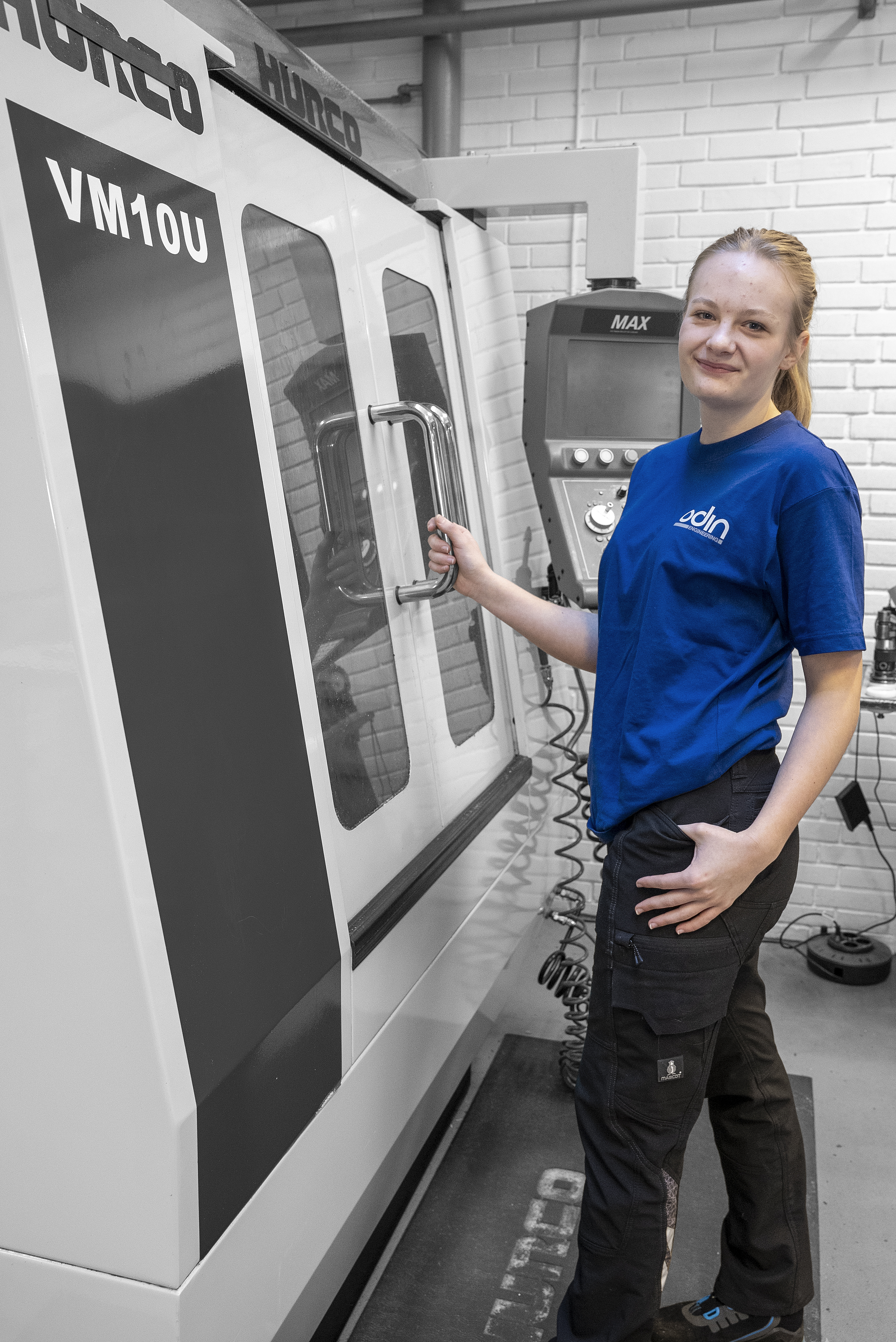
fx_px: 1156
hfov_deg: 42.4
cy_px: 671
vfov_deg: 60.3
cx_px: 448
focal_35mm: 31
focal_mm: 31
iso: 2500
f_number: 6.3
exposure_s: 1/40
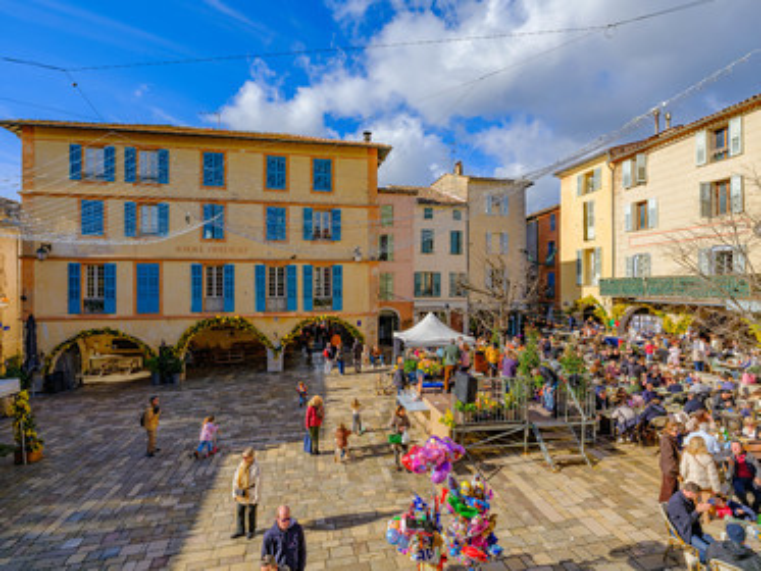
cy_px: 286
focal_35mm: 18
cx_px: 380
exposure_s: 1/100
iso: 320
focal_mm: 23.1
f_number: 16
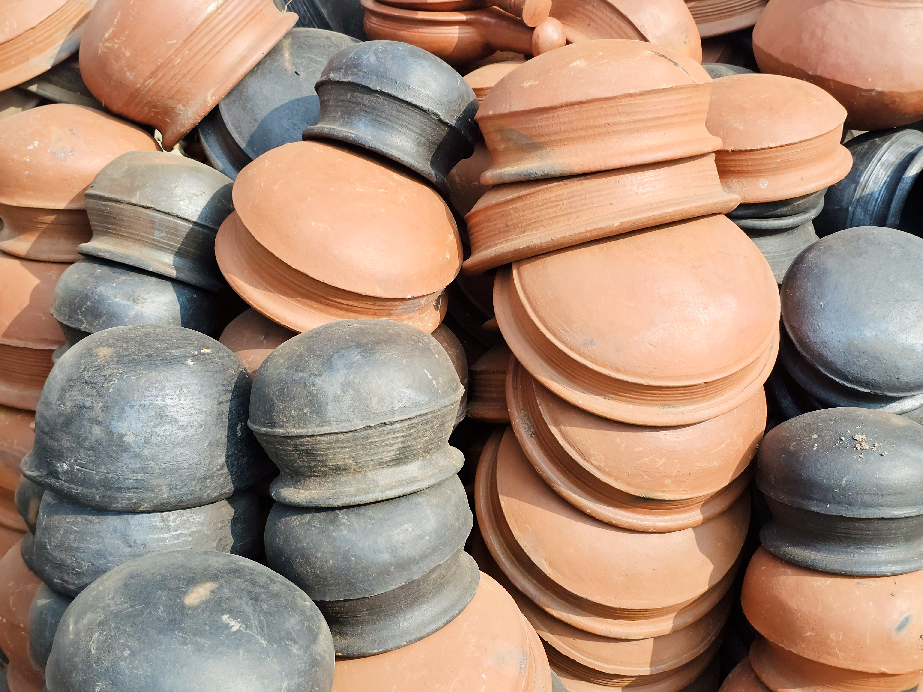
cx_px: 462
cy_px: 346
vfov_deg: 58.9
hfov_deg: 73.9
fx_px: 613
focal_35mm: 23
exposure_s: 1/251
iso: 10
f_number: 1.7
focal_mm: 6.3
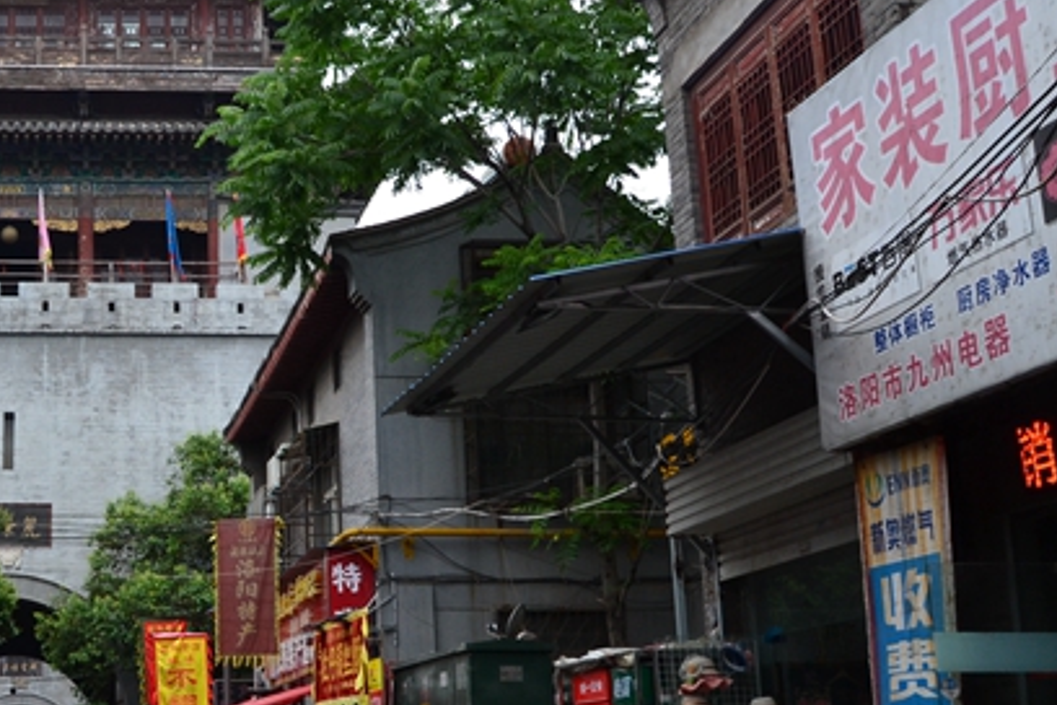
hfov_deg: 34.8
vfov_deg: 25.4
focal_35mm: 53
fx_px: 1556
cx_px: 57
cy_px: 473
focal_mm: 18
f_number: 9
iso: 400
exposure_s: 1/125
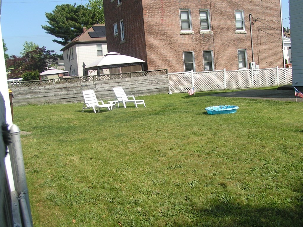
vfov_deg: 37.7
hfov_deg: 49.0
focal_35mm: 38
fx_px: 333
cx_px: 152
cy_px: 114
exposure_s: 1/320
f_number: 5.6
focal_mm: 5.8
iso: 50
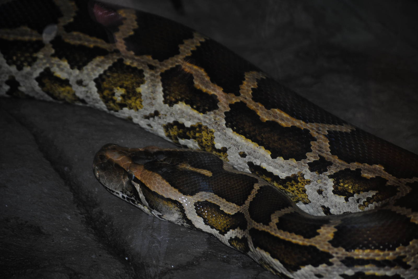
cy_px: 140
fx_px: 1395
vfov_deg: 11.5
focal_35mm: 120
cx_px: 209
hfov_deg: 17.0
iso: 200
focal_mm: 80
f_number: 4.2
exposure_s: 1/60
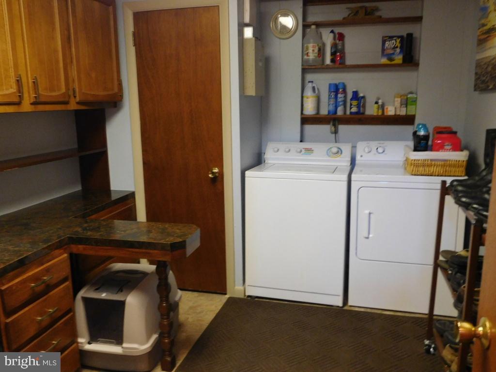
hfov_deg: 60.0
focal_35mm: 30
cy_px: 186
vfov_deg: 46.8
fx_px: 430
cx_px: 248
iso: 400
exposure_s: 1/10
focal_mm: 5.3
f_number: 3.2
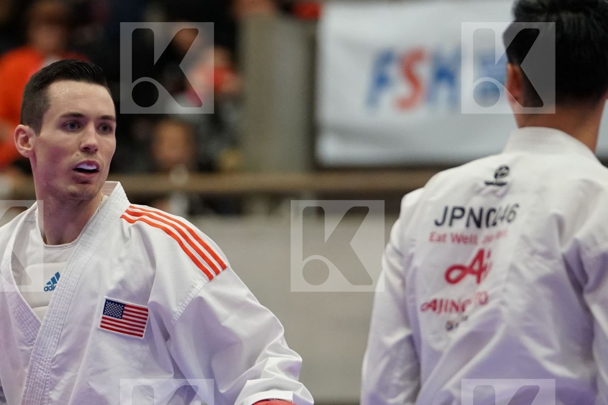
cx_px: 167
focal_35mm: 398
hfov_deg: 5.2
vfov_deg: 3.5
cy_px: 246
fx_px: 6720
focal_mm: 178
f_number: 2.8
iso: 3200
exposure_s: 1/1000
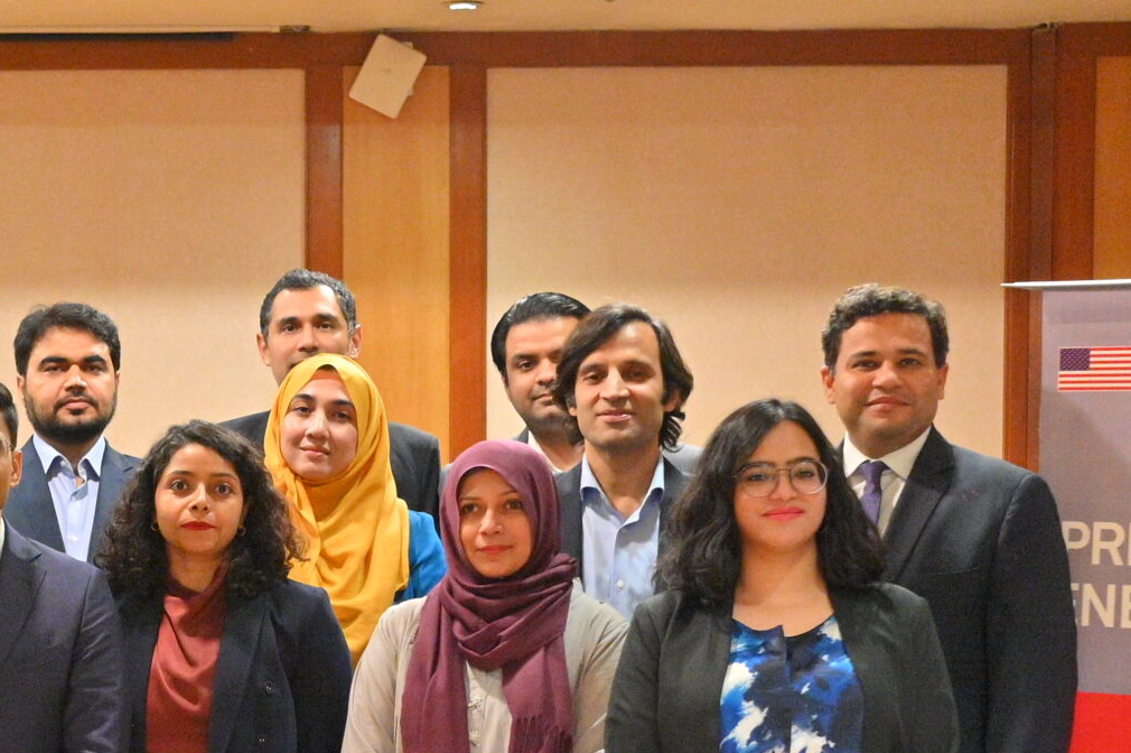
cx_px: -62
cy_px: 668
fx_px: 3265
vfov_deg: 13.0
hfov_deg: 19.0
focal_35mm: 104
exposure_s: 1/80
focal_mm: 35
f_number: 3.5
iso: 4000
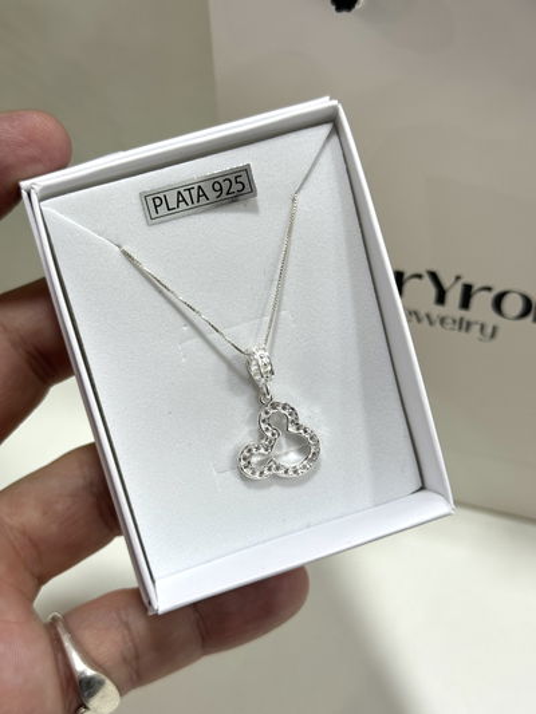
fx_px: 991
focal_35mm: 48
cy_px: 357
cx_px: 268
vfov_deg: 39.6
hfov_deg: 30.3
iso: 64
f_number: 1.78
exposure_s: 1/50
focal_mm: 6.76
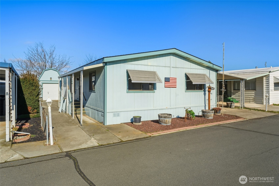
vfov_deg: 53.1
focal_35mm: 24
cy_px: 93
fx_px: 186
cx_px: 140
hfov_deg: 73.8
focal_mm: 24
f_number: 11
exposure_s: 1/8000
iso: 400
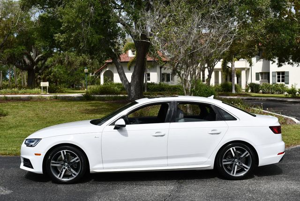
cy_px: 100
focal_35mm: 48
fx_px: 400
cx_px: 150
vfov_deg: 28.1
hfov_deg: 41.1
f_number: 10
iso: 100
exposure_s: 1/400
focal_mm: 24
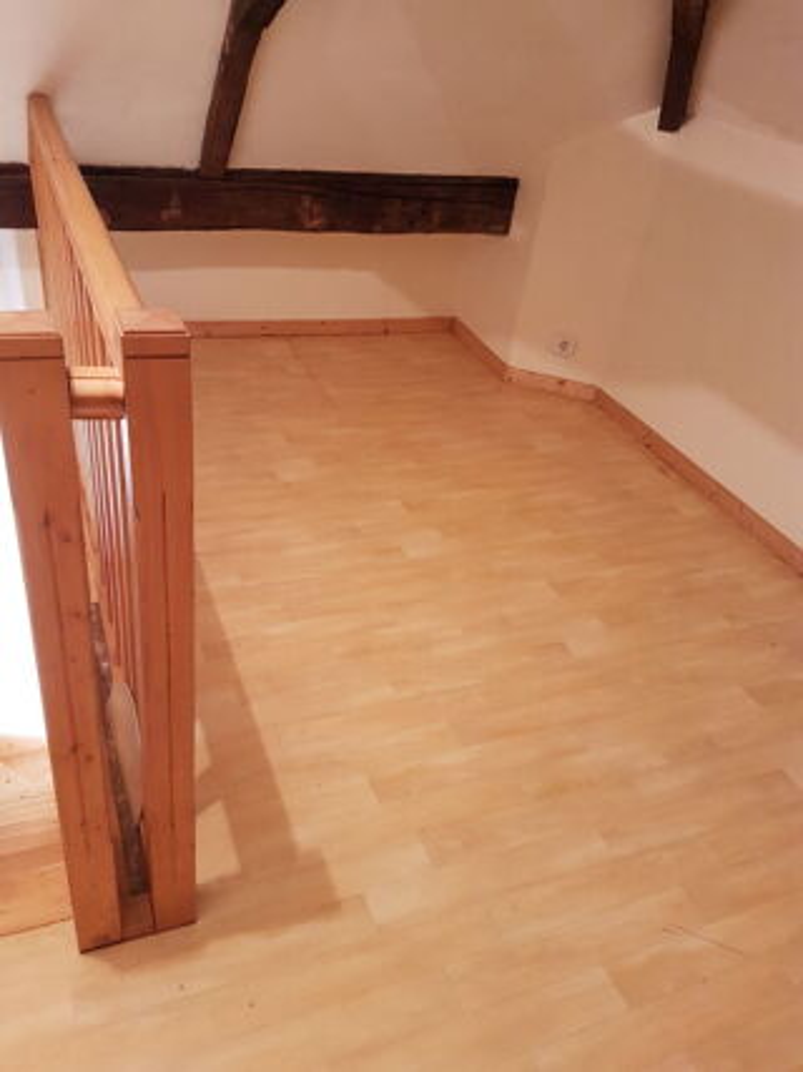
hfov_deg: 53.0
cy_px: 536
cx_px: 402
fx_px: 805
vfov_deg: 67.3
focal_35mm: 26
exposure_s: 1/25
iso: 160
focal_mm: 4.2
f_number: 1.7
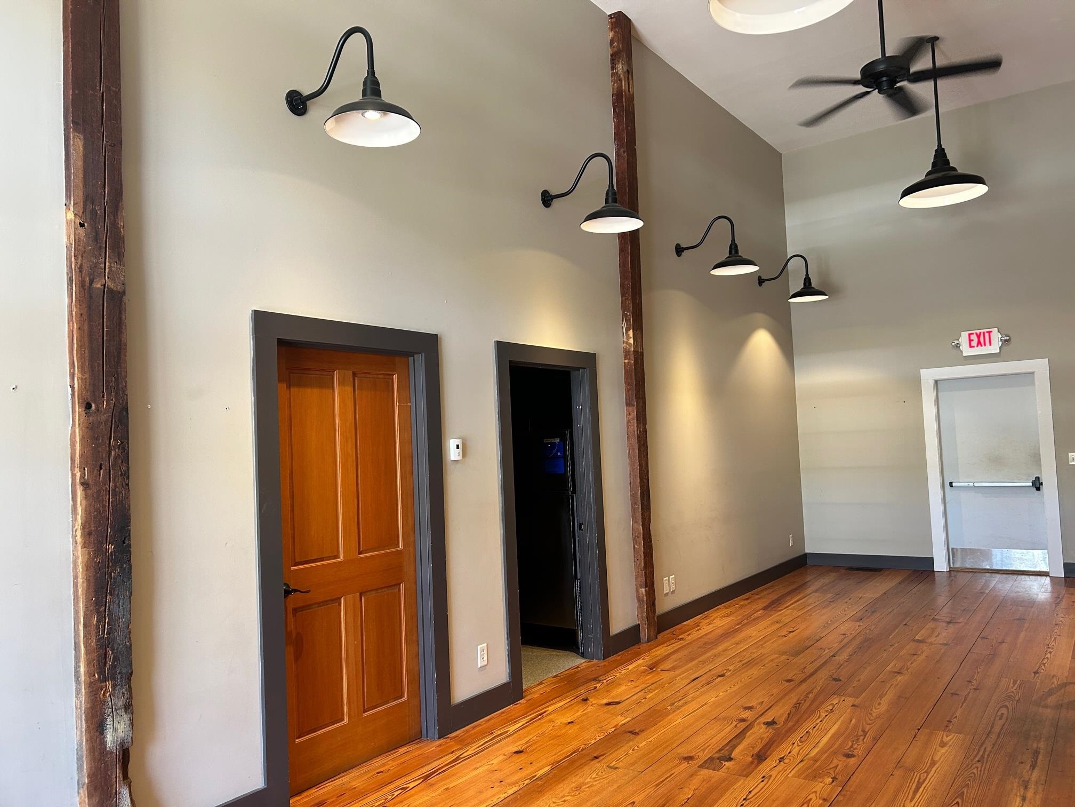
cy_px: 404
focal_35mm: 26
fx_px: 807
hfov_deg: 67.3
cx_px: 538
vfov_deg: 53.1
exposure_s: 1/60
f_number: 1.5
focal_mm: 5.7
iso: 125
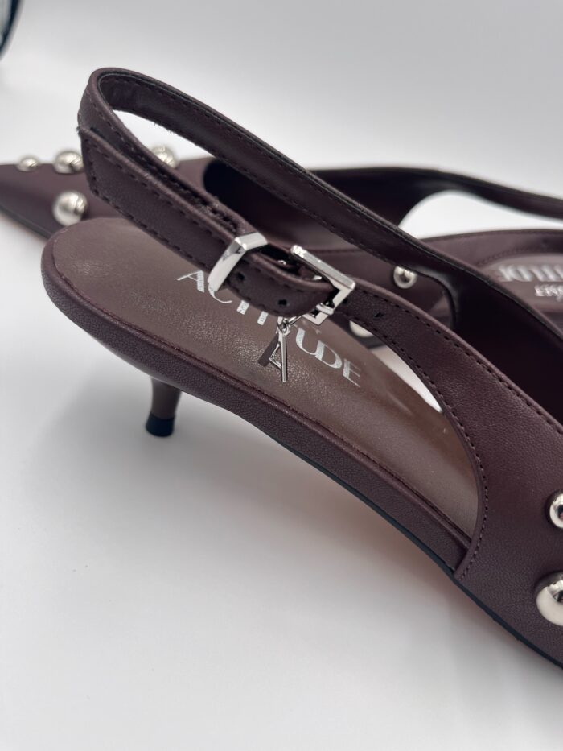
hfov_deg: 53.1
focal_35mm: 26
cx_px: 282
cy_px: 376
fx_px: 564
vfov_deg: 67.3
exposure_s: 1/428
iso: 50
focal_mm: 5.1
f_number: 1.6
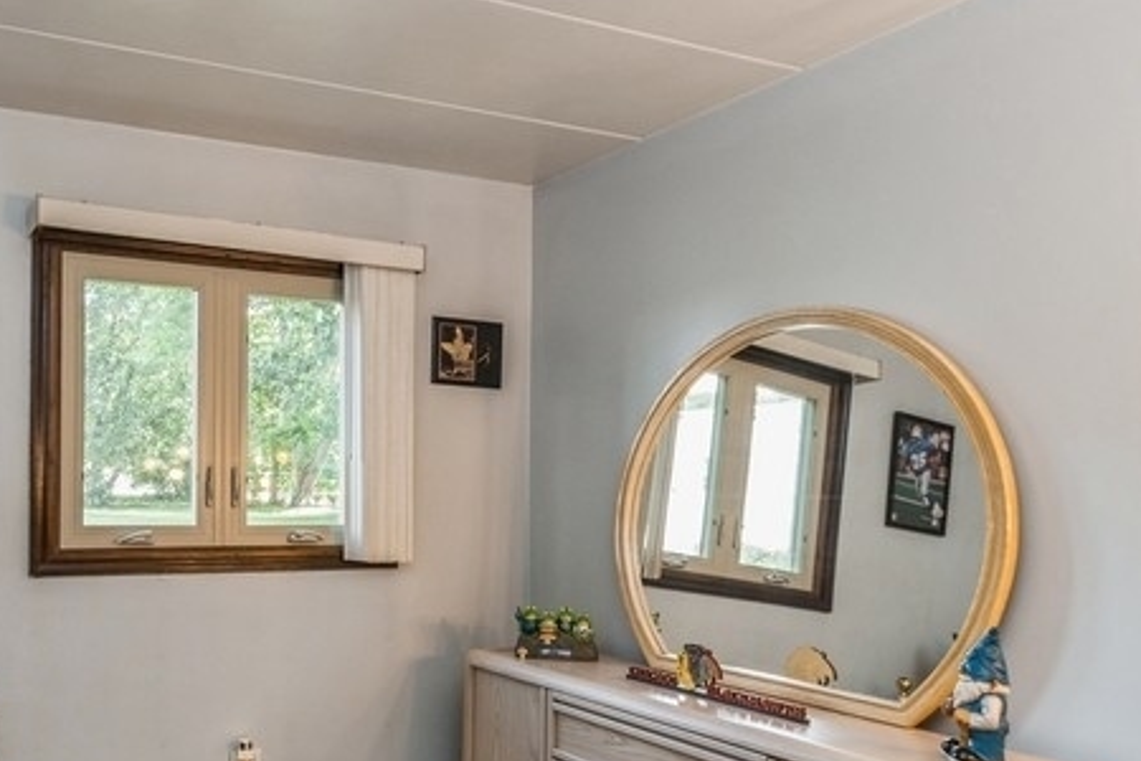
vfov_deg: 43.4
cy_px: 454
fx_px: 951
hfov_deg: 58.4
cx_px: 271
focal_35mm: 30
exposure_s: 1/13
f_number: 7.1
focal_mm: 10
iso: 250
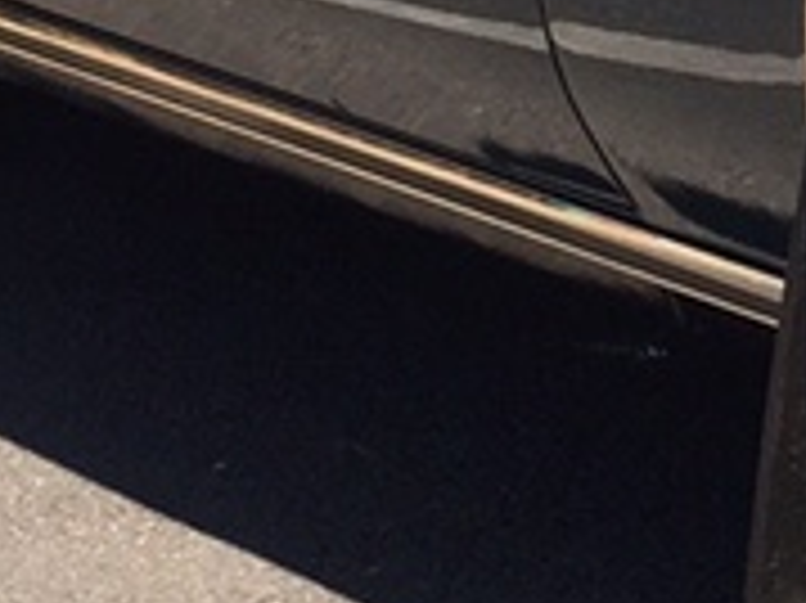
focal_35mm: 207
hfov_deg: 8.9
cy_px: 198
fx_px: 4817
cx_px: 1684
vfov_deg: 7.2
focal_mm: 4.15
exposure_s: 1/1014
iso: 32
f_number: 2.2
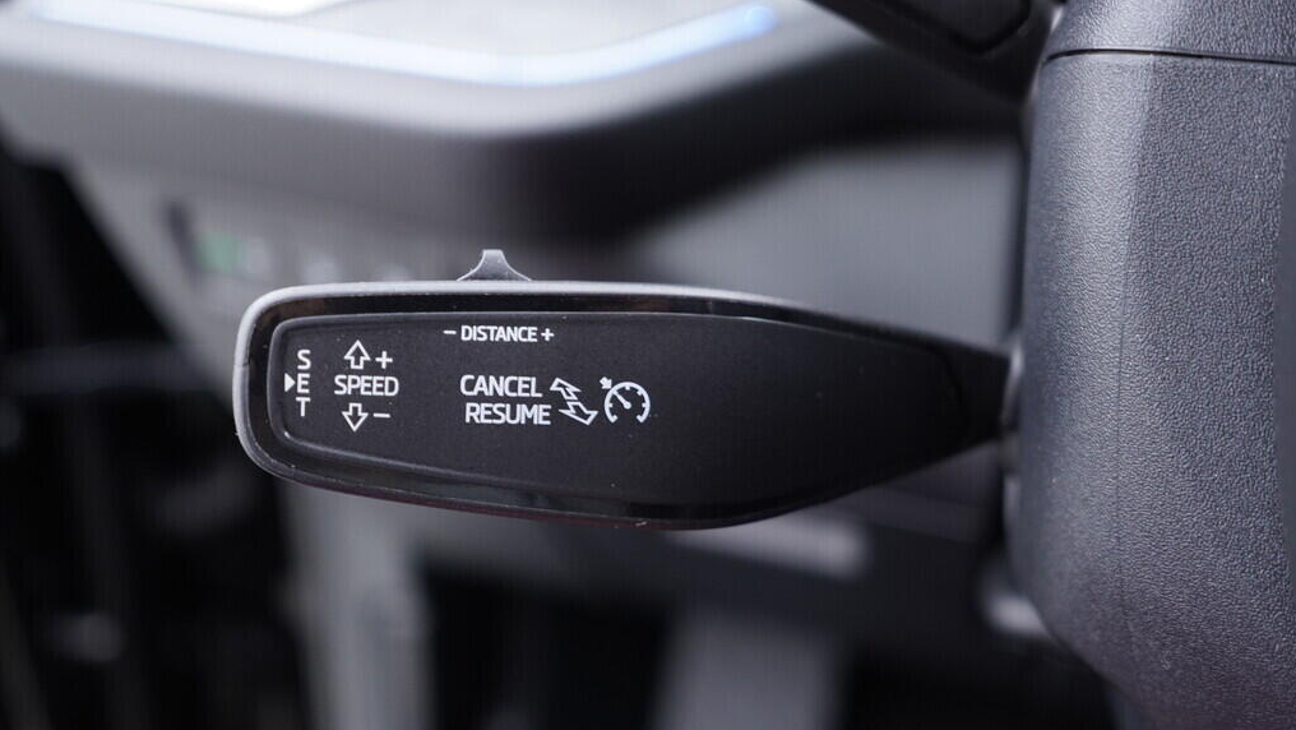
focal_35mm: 38
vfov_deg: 31.2
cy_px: 382
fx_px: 1306
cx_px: 651
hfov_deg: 52.8
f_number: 2.8
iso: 500
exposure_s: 1/40
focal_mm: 24
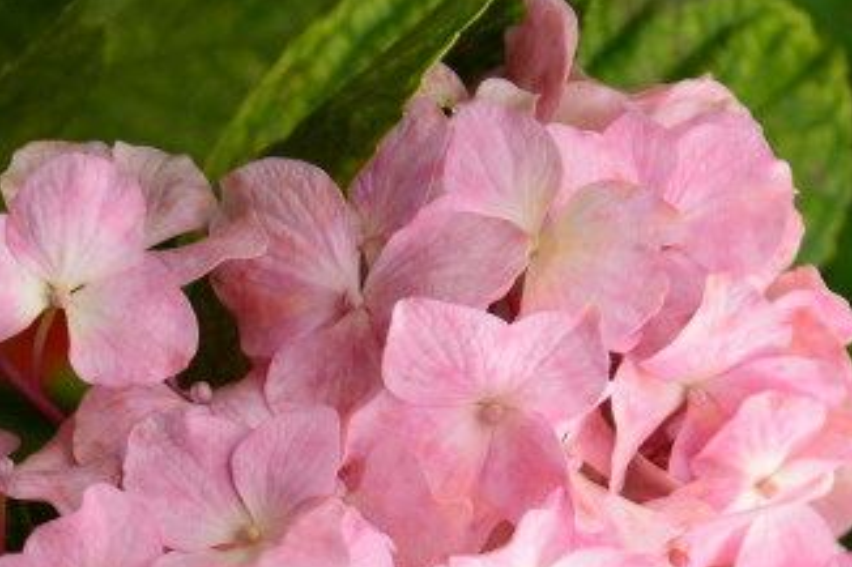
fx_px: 5795
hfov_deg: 8.4
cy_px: 801
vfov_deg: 5.6
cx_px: 499
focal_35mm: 245
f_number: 5
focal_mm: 52
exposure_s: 1/320
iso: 400
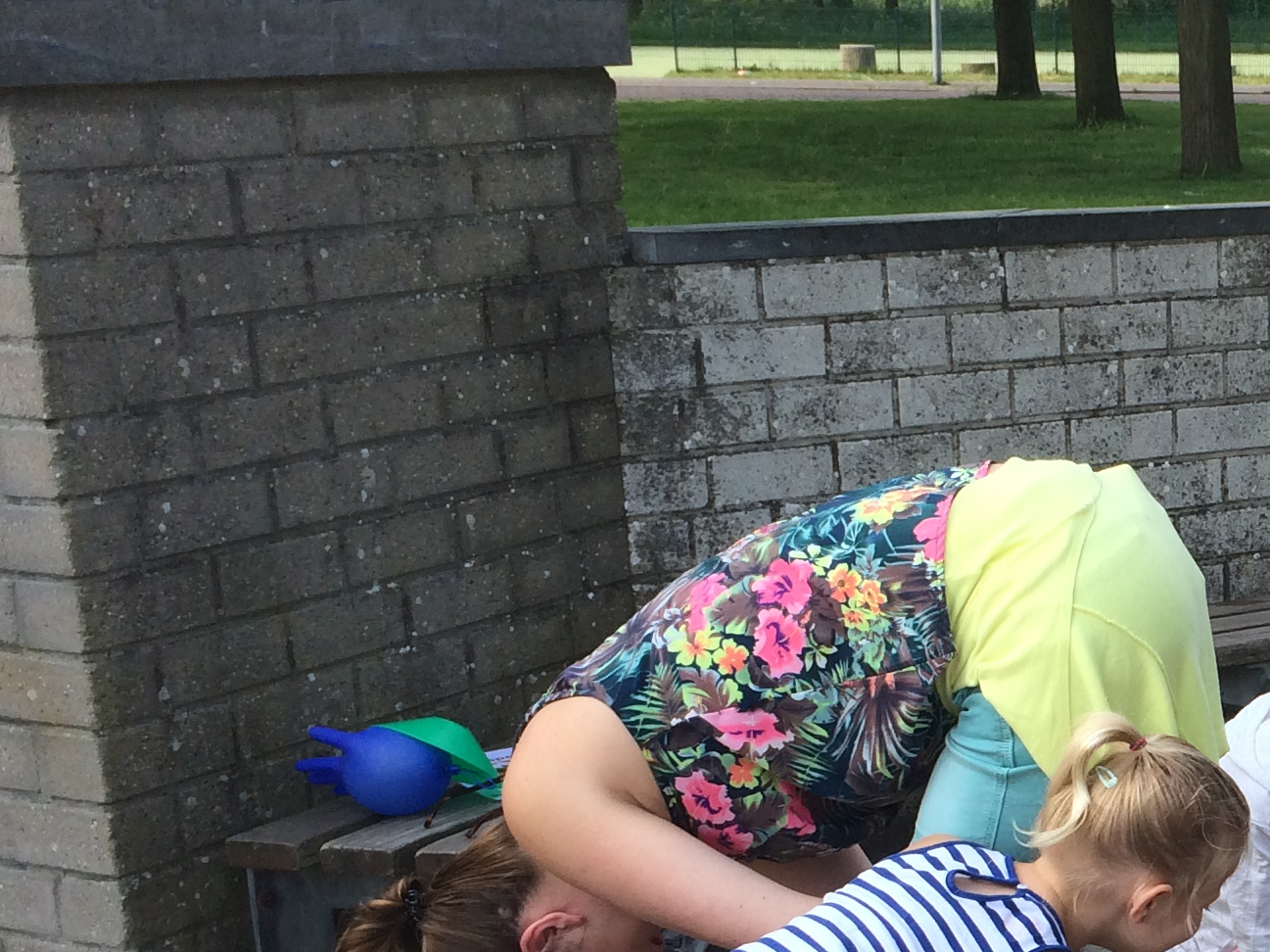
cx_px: 1464
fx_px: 2677
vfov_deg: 19.8
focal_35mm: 73
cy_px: 840
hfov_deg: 24.5
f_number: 2.2
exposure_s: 1/533
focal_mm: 4.15
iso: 32
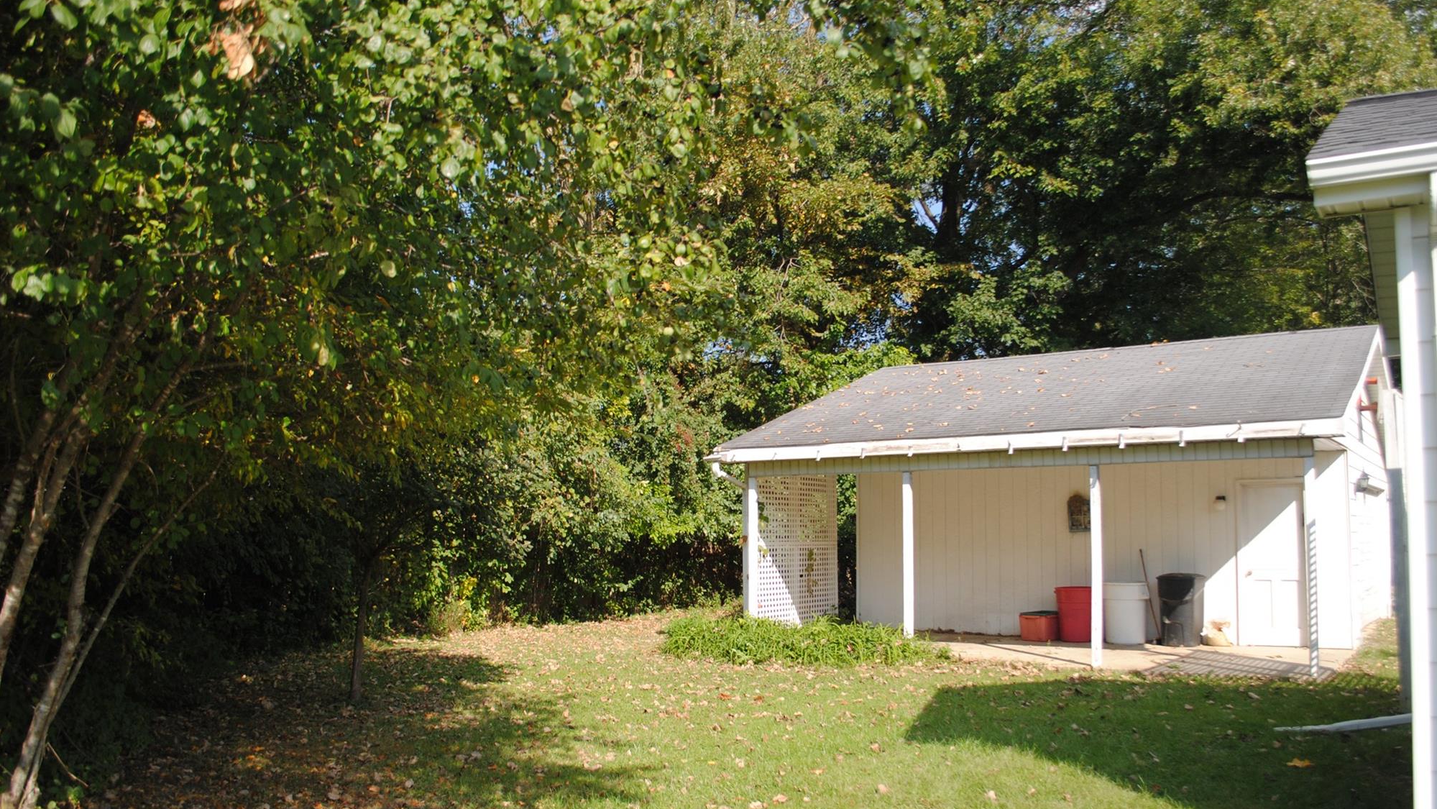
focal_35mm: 29
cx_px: 712
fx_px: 1105
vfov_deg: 40.1
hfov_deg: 66.1
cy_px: 464
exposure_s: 1/1000
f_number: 4
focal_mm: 18
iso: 200
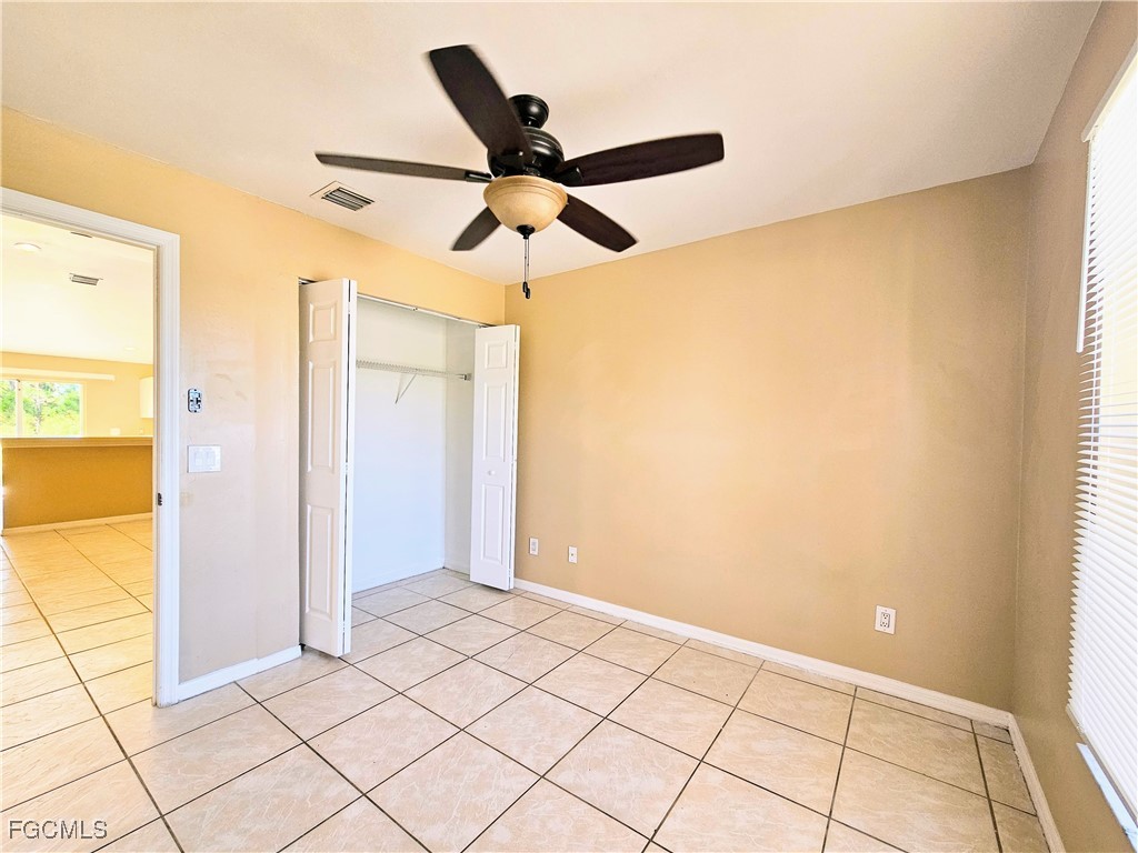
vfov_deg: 89.9
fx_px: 427
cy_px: 426
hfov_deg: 106.2
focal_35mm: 13
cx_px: 569
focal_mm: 2.2
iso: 80
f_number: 2.2
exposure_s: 1/77.4
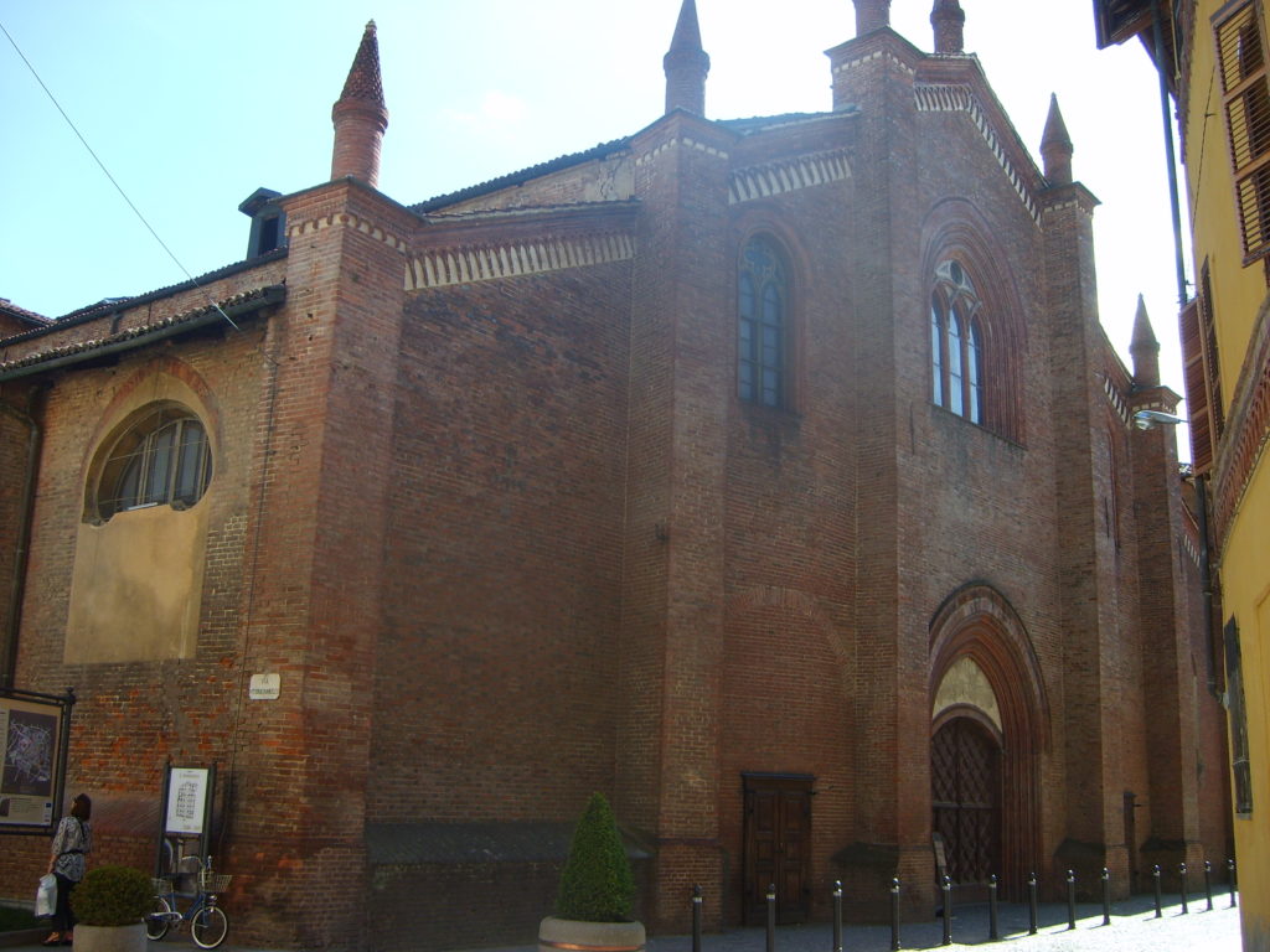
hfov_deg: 52.6
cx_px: 635
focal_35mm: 35
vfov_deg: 40.7
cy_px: 476
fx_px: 1284
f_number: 2.8
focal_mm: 5.8
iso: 50
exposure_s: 1/350
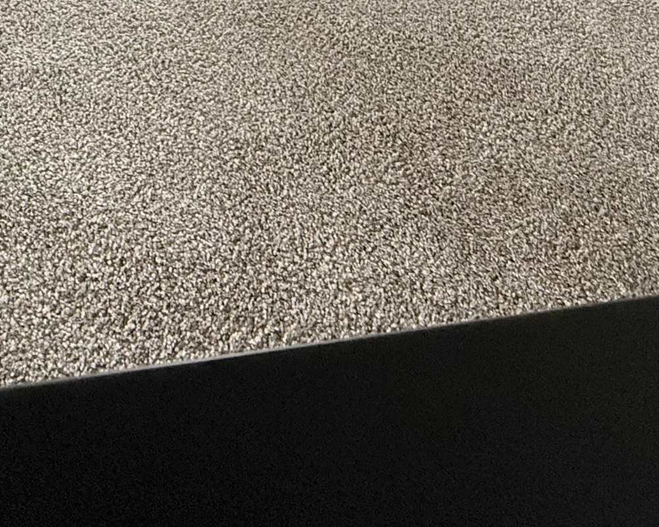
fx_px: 819
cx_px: 263
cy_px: -225
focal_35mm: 42
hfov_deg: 43.6
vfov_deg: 27.2
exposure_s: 1/60
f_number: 2.2
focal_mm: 2.22
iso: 500
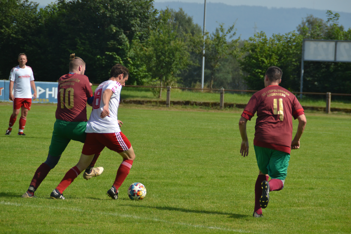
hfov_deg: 6.8
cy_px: 117
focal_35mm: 301
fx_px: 2935
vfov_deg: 4.6
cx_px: 176
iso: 400
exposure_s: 1/1250
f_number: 6.3
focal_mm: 200
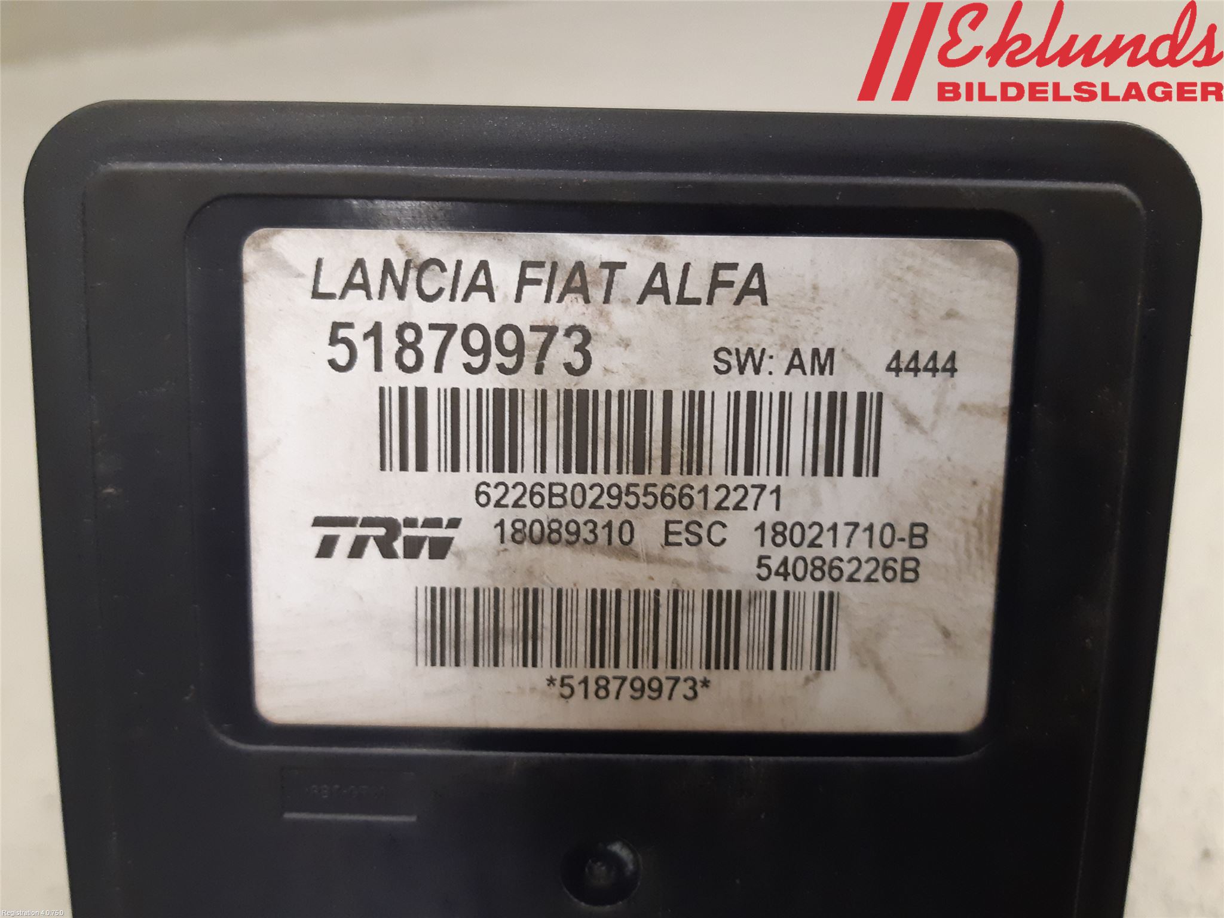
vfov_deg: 53.1
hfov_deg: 67.3
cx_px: 612
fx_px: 919
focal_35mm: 26
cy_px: 459
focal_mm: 3.93
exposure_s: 1/50
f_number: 1.7
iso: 320
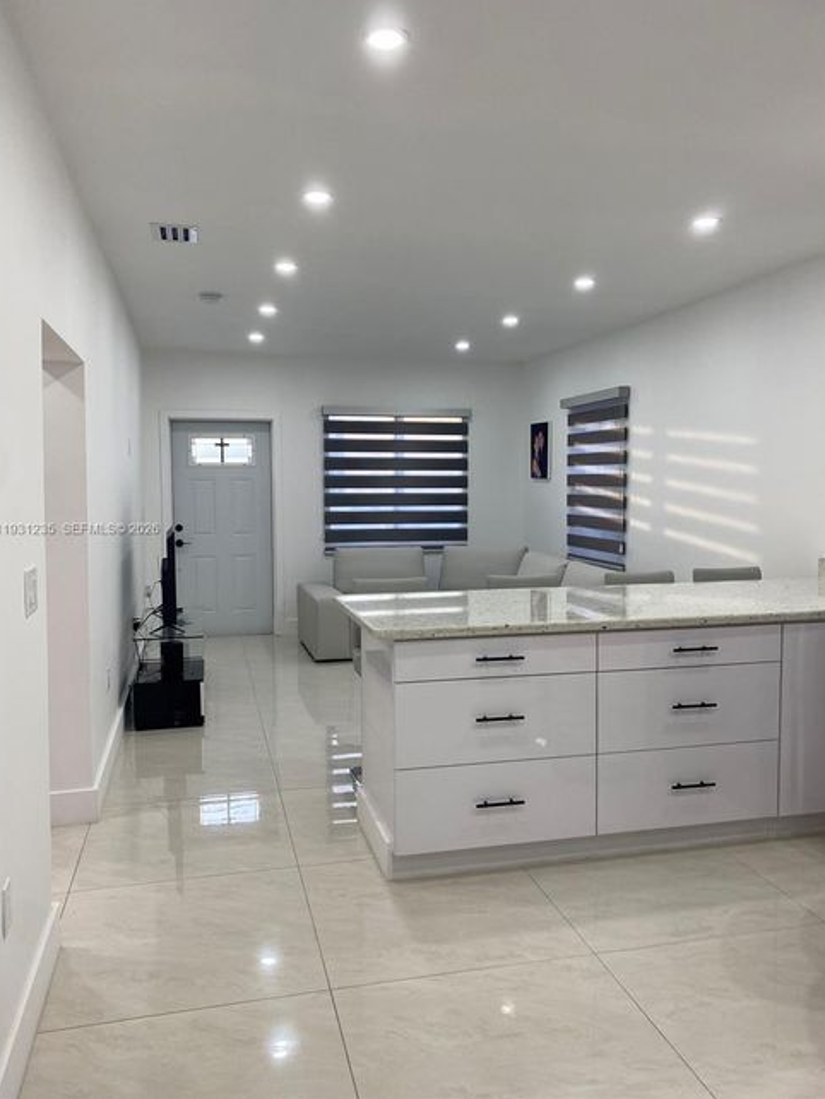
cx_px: 411
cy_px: 530
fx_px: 857
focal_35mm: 27
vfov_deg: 65.3
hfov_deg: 51.4
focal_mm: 4.25
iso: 64
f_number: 1.8
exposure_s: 1/120
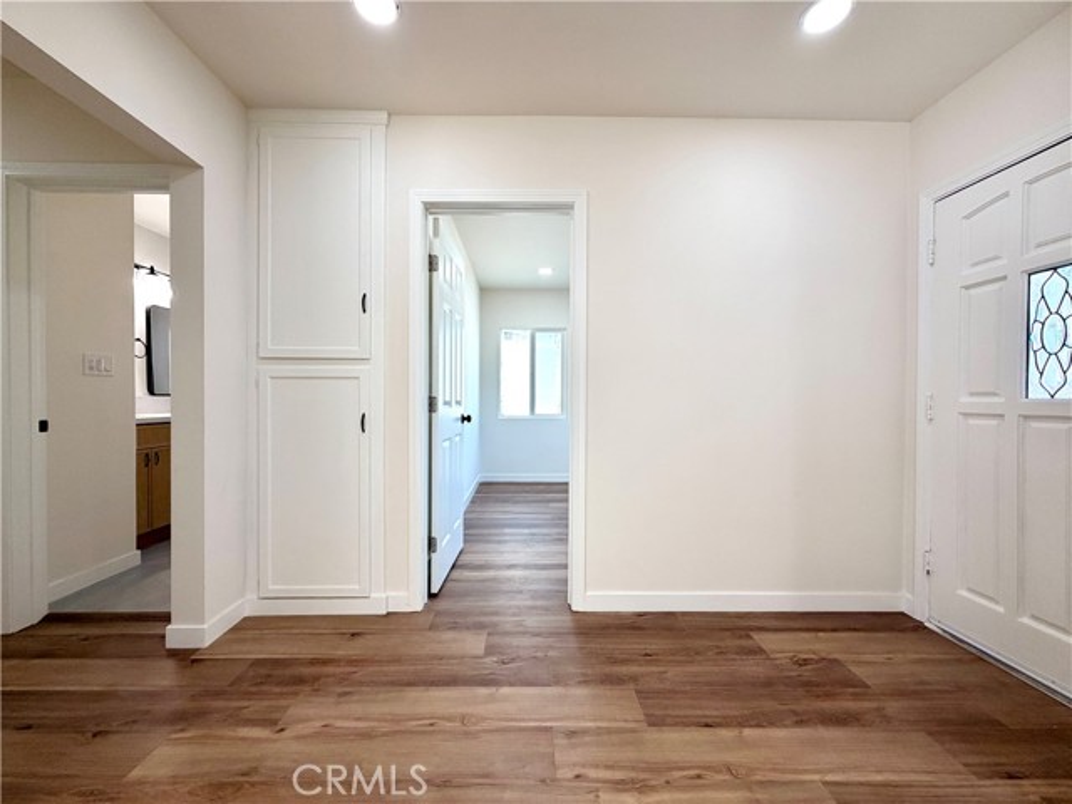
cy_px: 402
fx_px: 434
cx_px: 536
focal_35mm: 14
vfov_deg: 85.7
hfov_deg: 102.1
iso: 80
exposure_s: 1/120
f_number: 2.2
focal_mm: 2.22
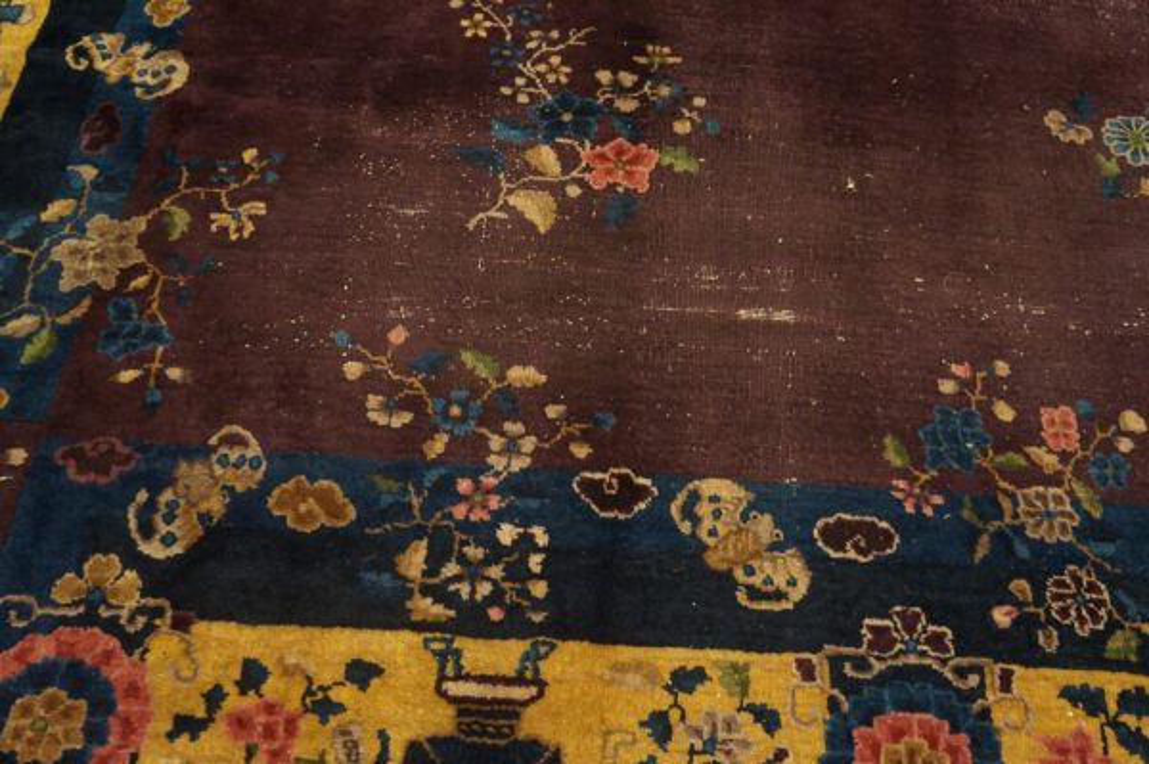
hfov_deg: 64.6
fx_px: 909
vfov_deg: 45.6
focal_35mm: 28
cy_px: 382
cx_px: 574
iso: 2500
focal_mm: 19
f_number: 4
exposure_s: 1/60
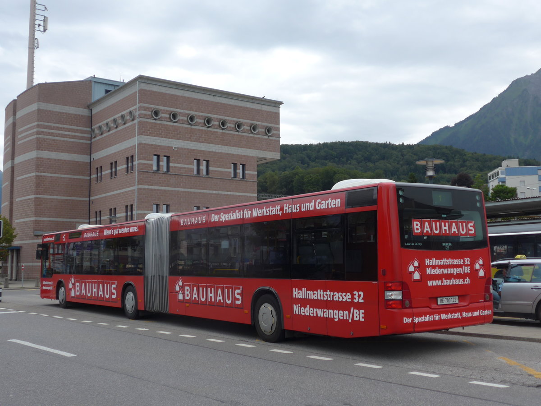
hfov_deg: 45.8
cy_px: 203
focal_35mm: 41
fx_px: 641
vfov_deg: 35.1
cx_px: 270
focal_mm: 8.4
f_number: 2.8
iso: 80
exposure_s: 1/200
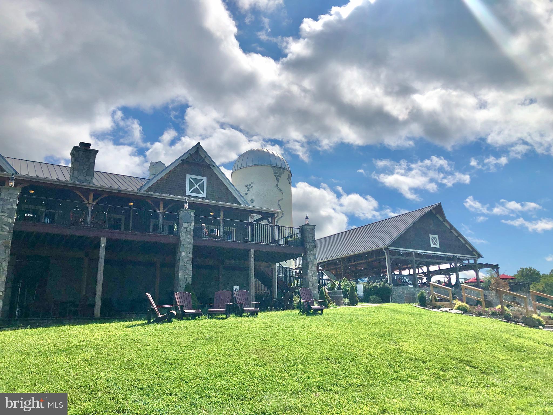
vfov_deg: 49.7
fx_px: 447
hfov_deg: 63.4
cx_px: 276
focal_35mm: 28
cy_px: 208
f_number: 1.8
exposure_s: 1/8000
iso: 25
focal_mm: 3.99
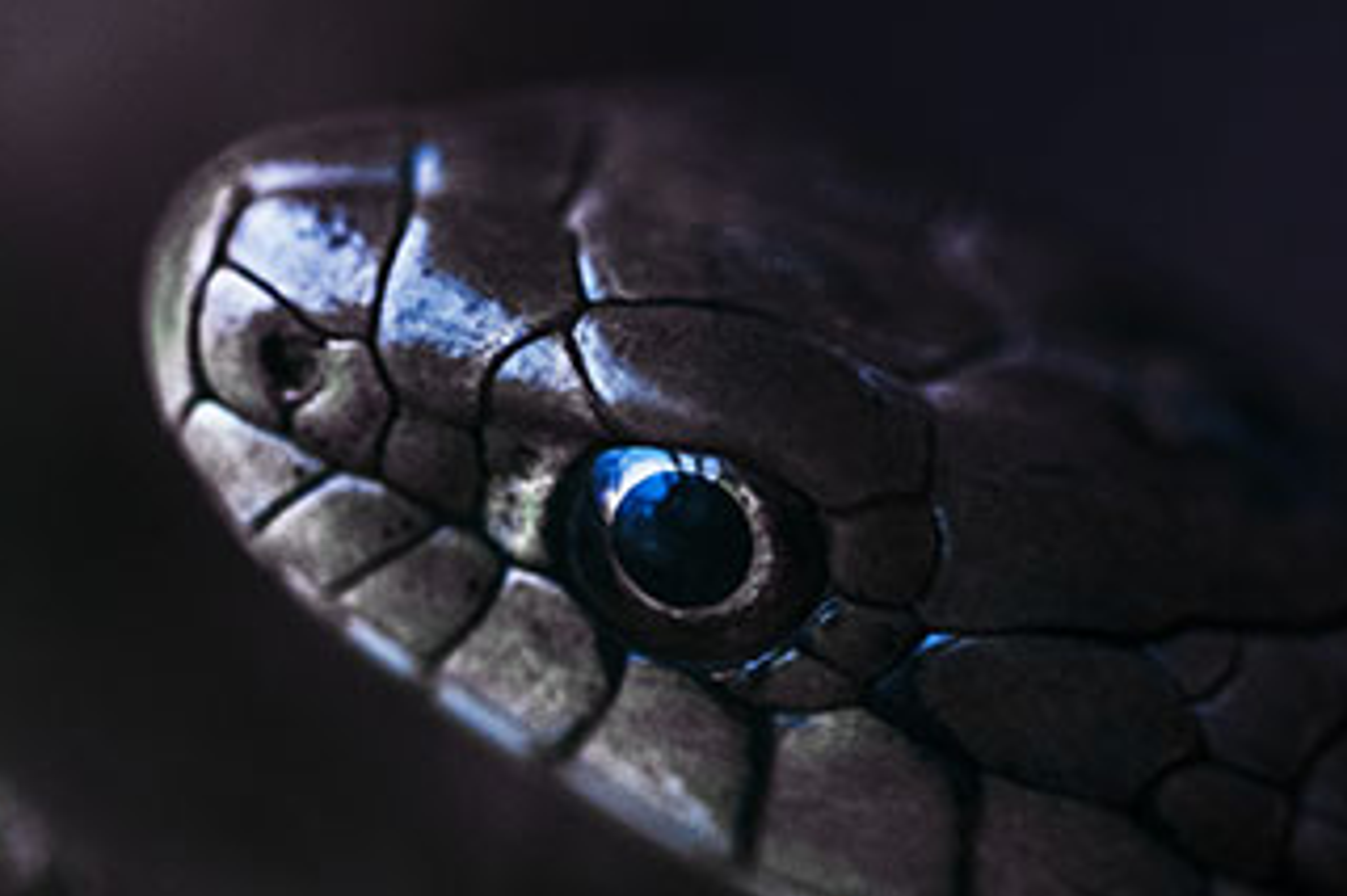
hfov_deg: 6.3
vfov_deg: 4.2
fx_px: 12266
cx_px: 429
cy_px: 520
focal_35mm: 328
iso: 2500
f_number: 9.5
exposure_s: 1/320
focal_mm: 210
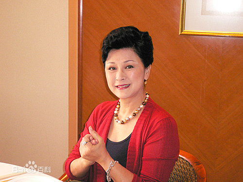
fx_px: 463
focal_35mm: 66
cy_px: 91
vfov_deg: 22.3
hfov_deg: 29.4
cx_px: 122
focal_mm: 11
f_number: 4
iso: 400
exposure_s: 1/60
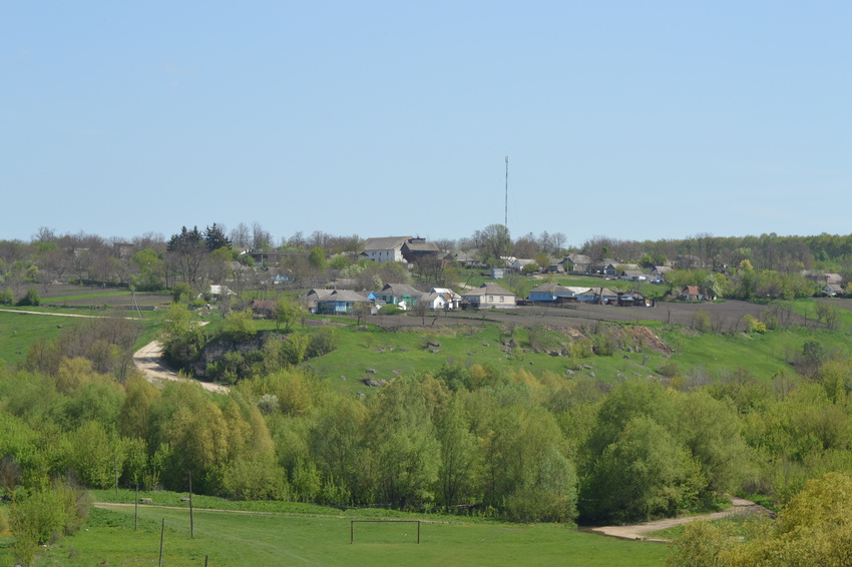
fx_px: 2484
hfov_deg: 19.5
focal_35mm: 105
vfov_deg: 13.0
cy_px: 284
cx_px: 426
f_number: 11
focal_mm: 70
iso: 200
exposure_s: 1/250
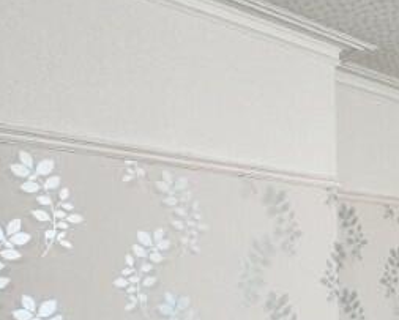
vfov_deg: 31.4
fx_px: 544
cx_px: 545
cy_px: 282
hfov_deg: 30.0
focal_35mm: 46
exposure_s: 1/100
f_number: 2.2
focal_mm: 2.22
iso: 160
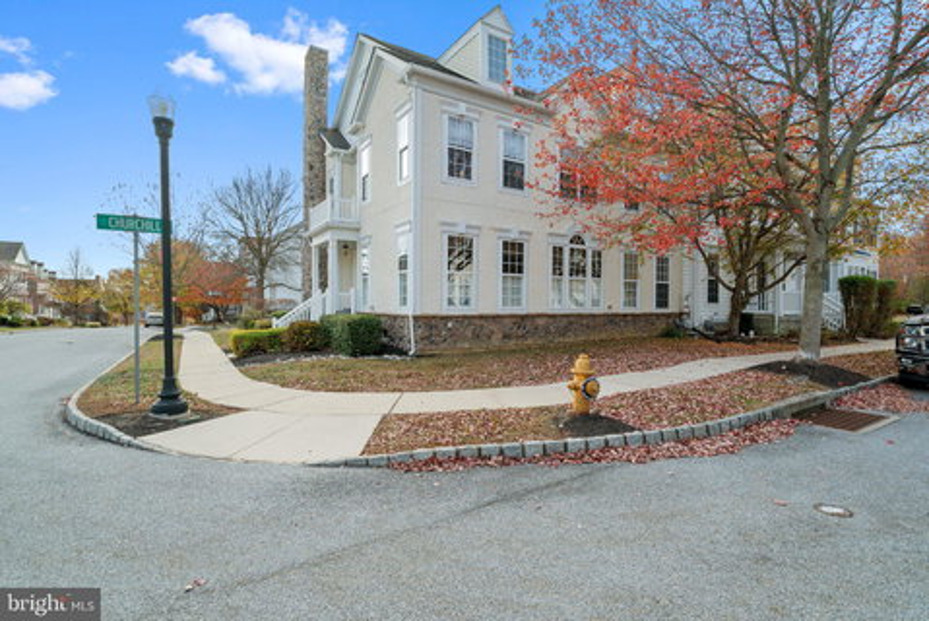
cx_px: 464
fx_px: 413
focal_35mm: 16
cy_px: 310
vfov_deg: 73.8
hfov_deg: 96.7
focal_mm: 16
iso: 100
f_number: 8
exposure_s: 1/100
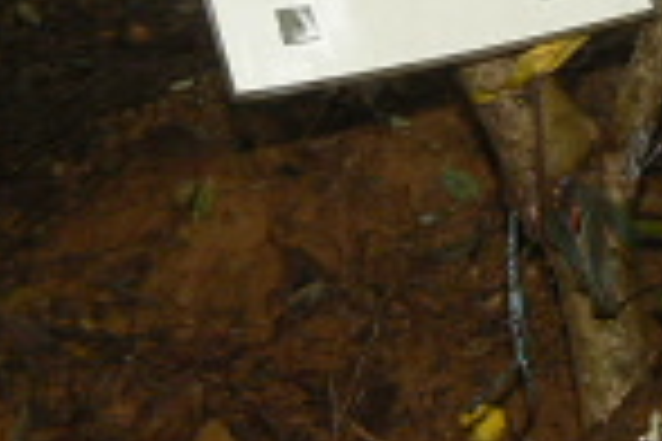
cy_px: -50
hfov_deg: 19.8
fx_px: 1876
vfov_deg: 13.2
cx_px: 554
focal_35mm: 102
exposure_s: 1/30
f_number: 2.8
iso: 100
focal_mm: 6
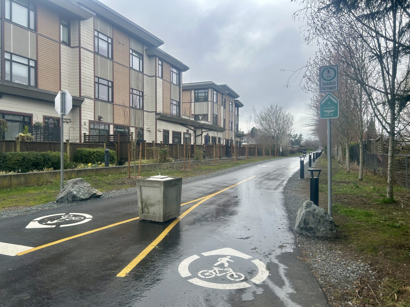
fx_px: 308
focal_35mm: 26
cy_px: 154
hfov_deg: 67.3
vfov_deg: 53.1
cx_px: 205
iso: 50
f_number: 1.5
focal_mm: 5.7
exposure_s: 1/2457
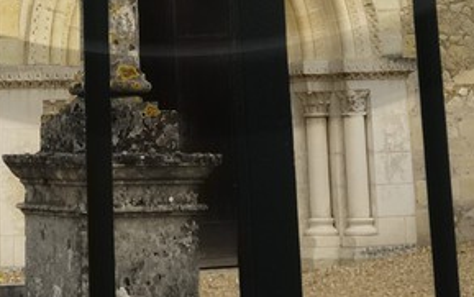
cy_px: -546
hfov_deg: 14.5
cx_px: 167
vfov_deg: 8.0
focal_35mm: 144
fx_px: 1859
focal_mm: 17
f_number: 6.3
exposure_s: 1/200
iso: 100
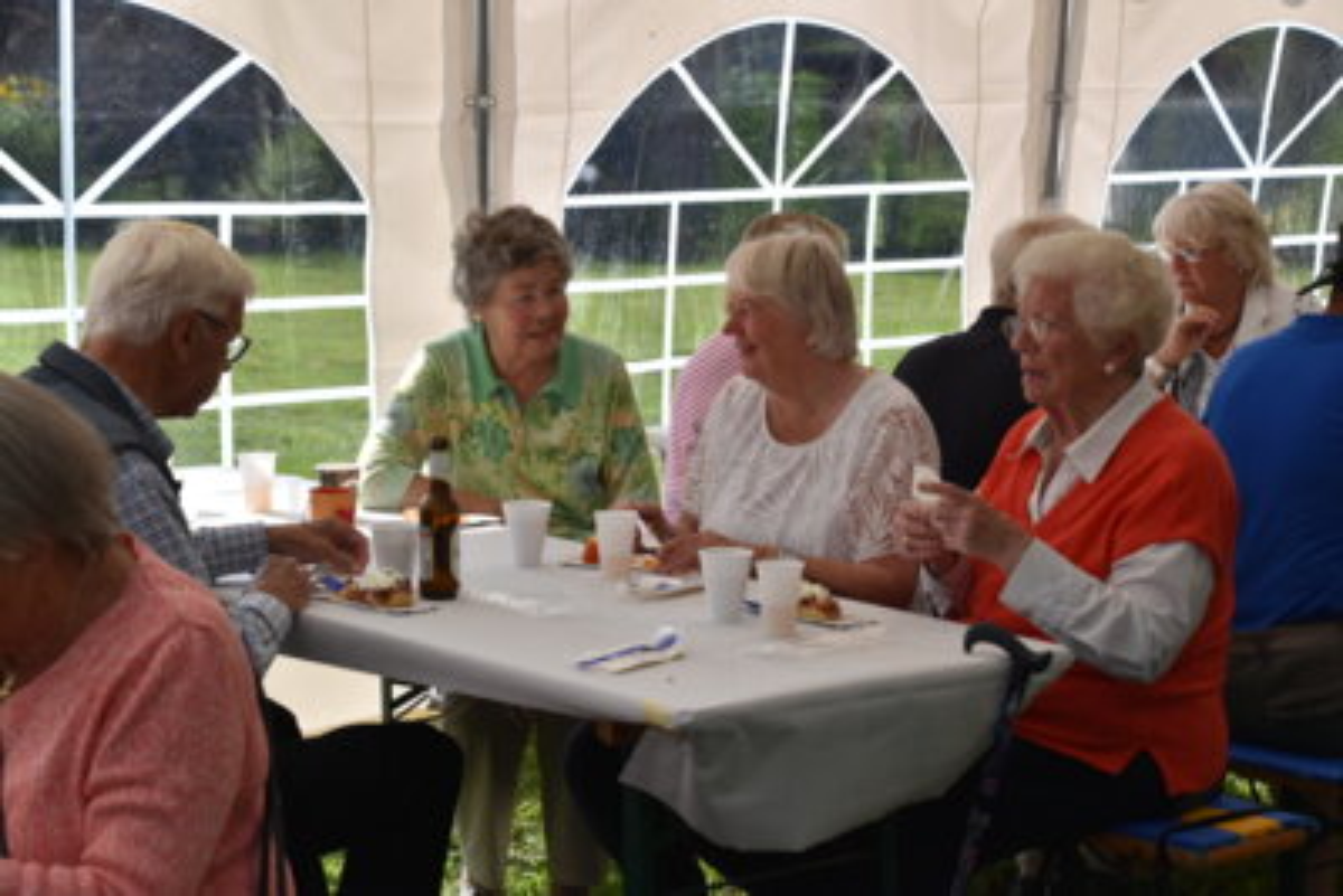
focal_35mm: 72
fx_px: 2687
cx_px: 672
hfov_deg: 28.1
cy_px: 448
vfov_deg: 18.9
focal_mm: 48
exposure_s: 1/1600
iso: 400
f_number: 6.3
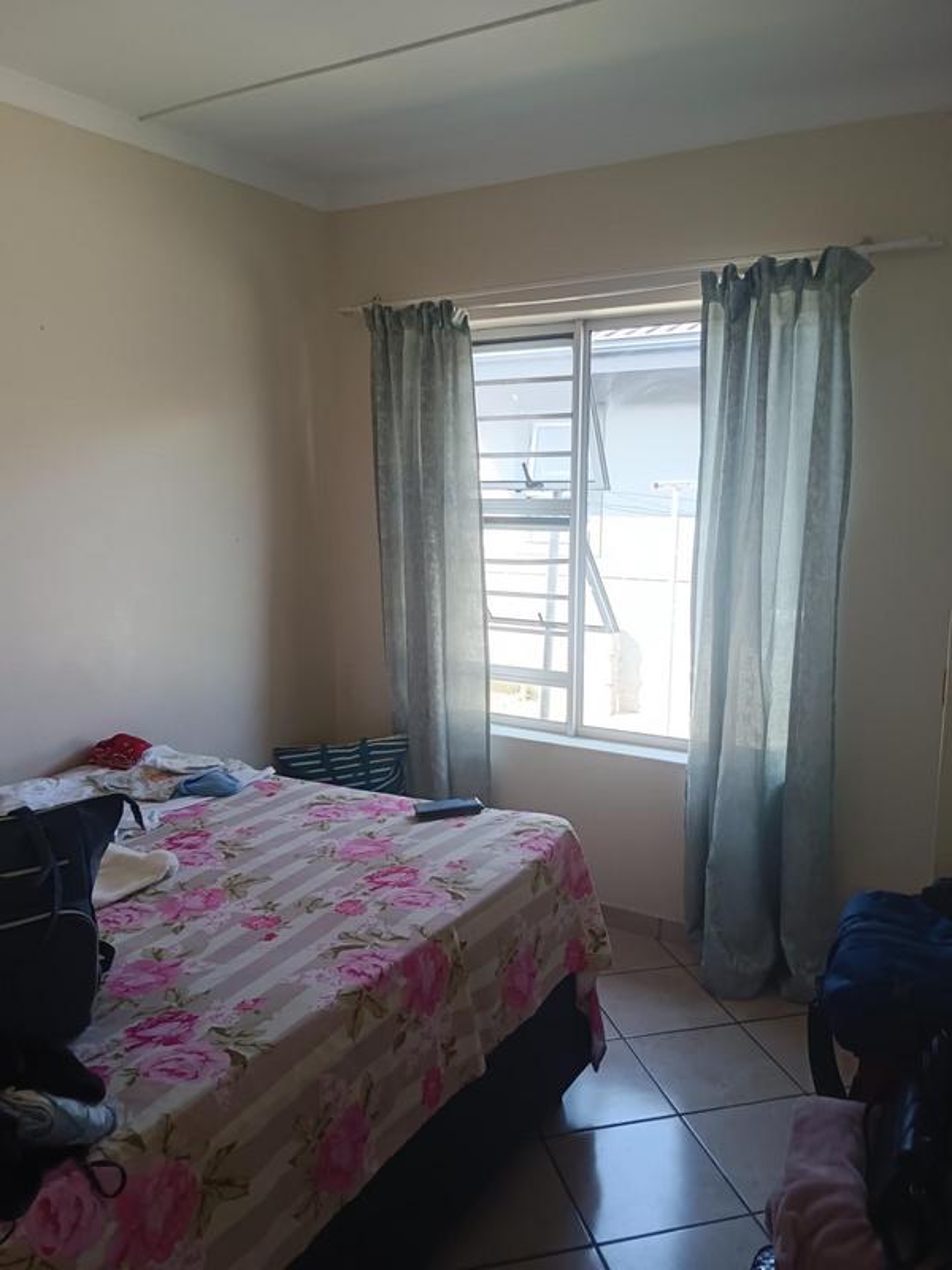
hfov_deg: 53.1
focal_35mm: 26
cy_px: 635
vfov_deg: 67.3
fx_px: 953
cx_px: 476
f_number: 1.8
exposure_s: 1/100
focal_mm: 3.96
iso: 245
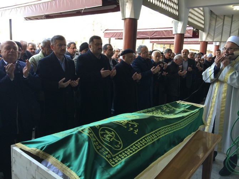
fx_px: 200
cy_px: 90
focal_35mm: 29
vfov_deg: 48.2
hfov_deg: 61.7
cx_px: 120
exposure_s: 1/33
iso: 32
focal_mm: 4.15
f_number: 2.2
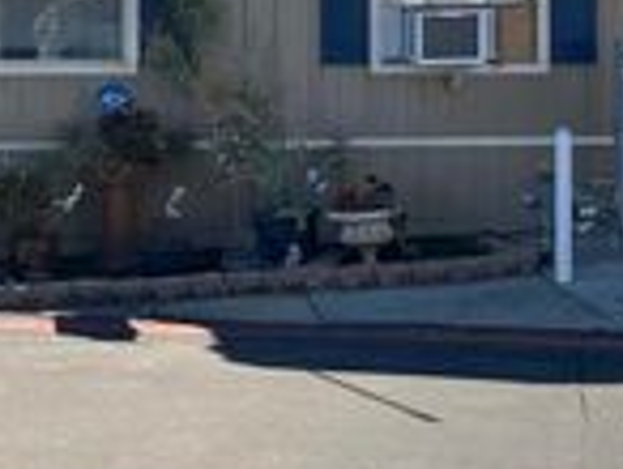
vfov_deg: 17.7
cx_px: 282
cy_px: 28
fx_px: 1478
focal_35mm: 82
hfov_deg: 23.8
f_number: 1.78
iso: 80
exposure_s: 1/2732
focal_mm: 6.86
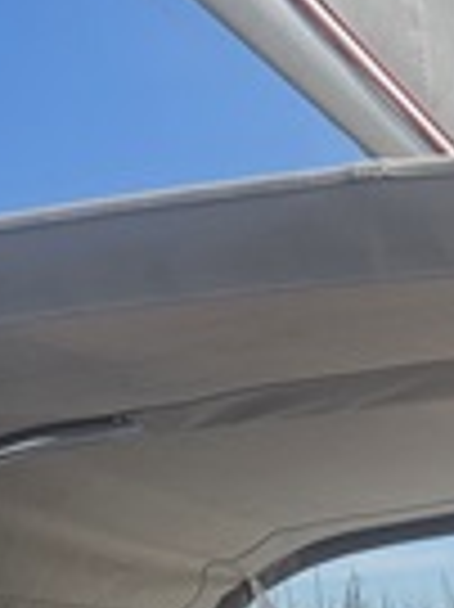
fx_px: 1909
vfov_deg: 15.7
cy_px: 1063
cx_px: 432
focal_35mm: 109
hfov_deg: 13.4
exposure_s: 1/2977
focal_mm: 5.4
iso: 25
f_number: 1.8
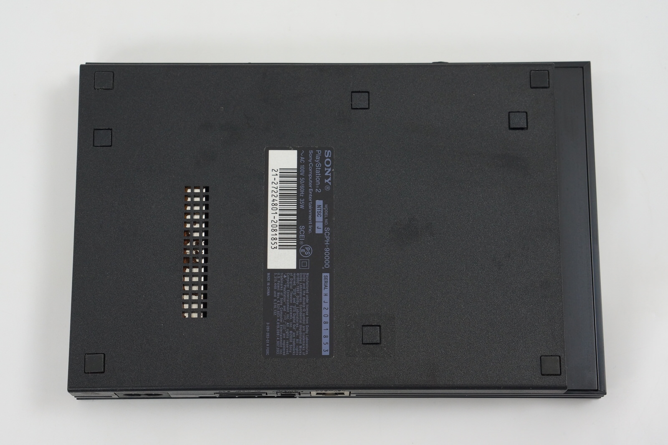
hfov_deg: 27.0
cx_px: 334
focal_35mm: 75
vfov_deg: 18.2
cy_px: 222
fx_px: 1392
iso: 640
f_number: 6.3
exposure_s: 1/80
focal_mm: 50
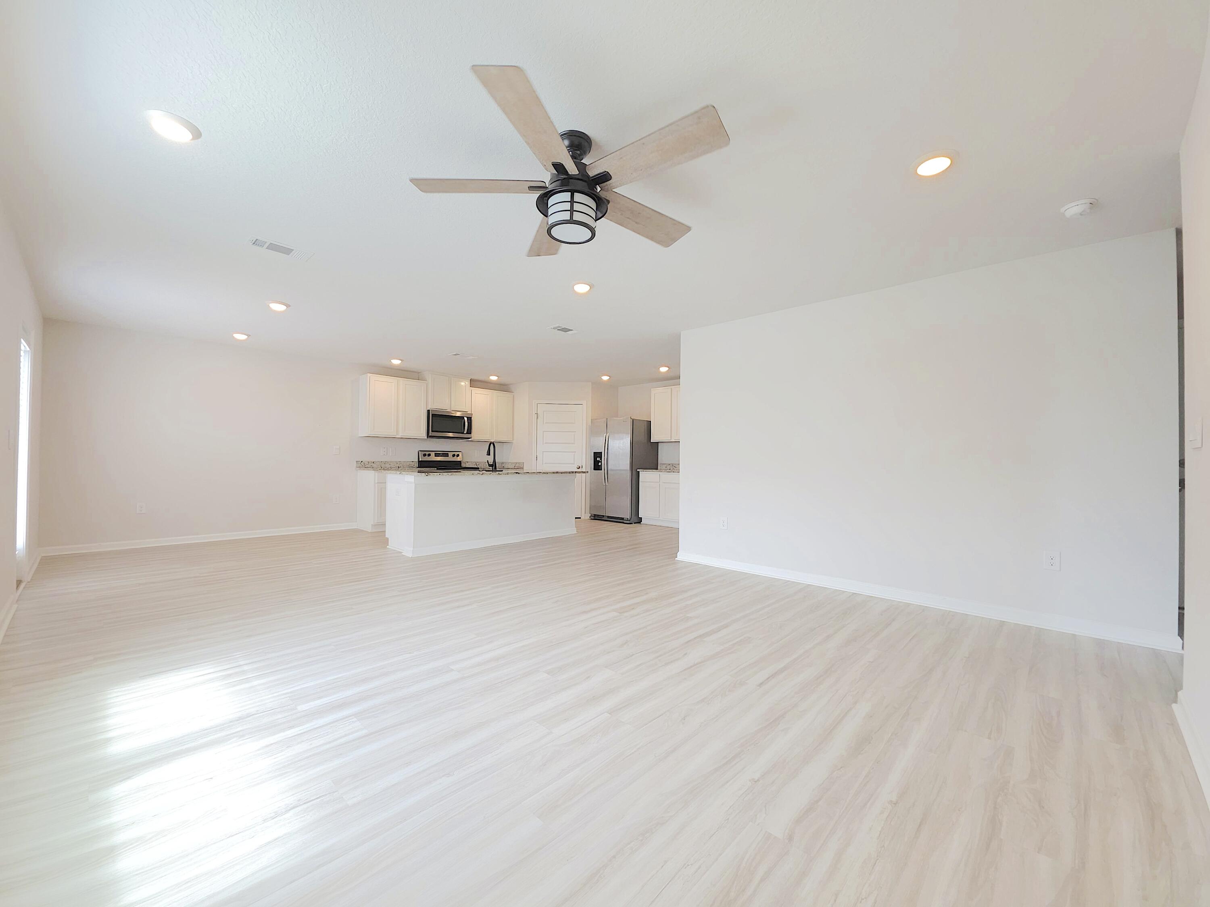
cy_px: 454
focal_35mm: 13
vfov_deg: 89.9
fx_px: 454
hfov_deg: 106.2
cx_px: 605
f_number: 1.9
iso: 20
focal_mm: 2.2
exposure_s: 1/30
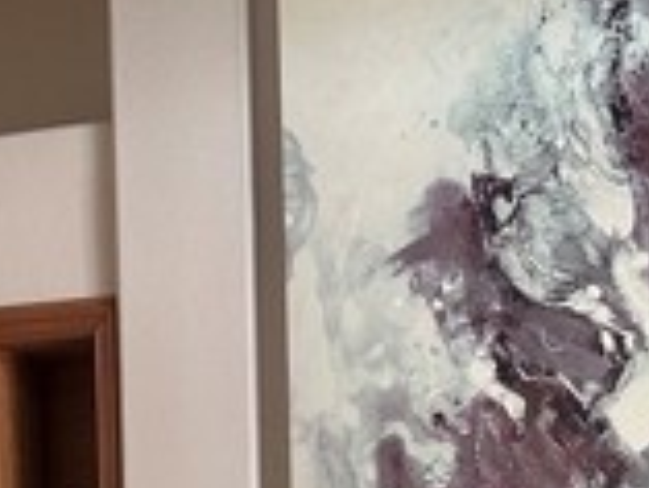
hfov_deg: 19.9
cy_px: 773
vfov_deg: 14.0
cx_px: 198
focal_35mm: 98
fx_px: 1839
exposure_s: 1/60
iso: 250
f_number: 1.78
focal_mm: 6.86
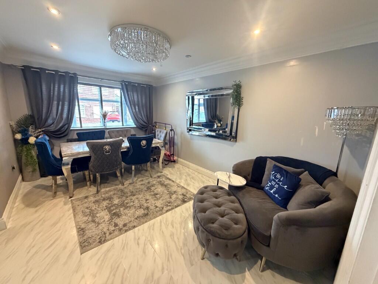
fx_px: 153
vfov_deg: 85.7
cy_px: 142
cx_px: 189
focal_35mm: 14
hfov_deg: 102.1
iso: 1000
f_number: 2.2
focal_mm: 2.22
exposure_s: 1/60
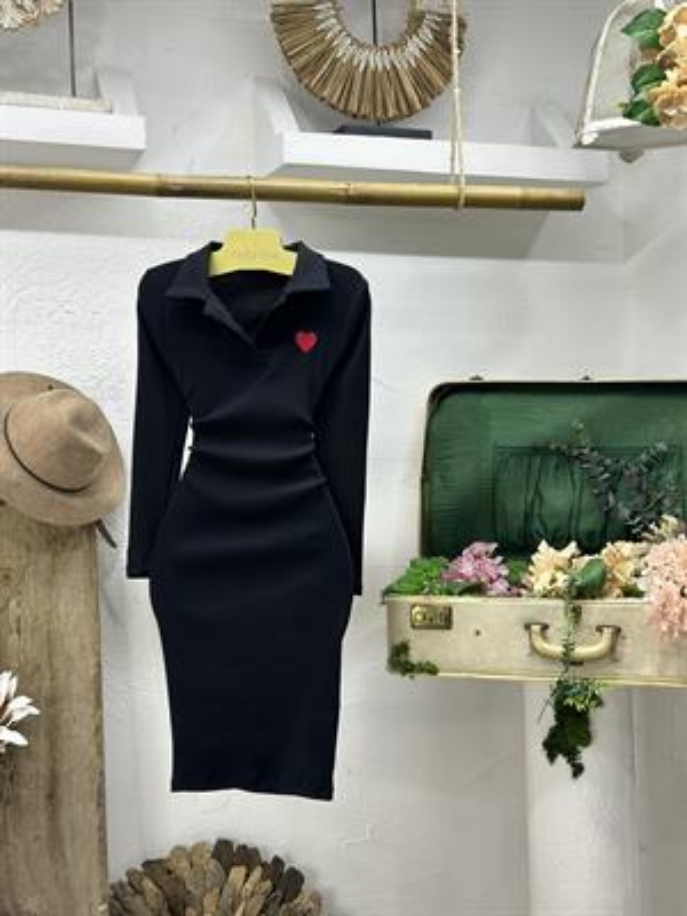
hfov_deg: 30.3
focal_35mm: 48
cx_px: 344
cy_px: 458
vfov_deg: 39.7
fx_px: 1270
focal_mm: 6.86
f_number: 1.78
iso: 125
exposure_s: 1/100
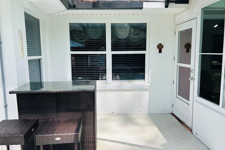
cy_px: 74
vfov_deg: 46.4
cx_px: 112
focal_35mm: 28
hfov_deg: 65.5
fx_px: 175
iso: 50
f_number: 1.5
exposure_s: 1/859
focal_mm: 5.7
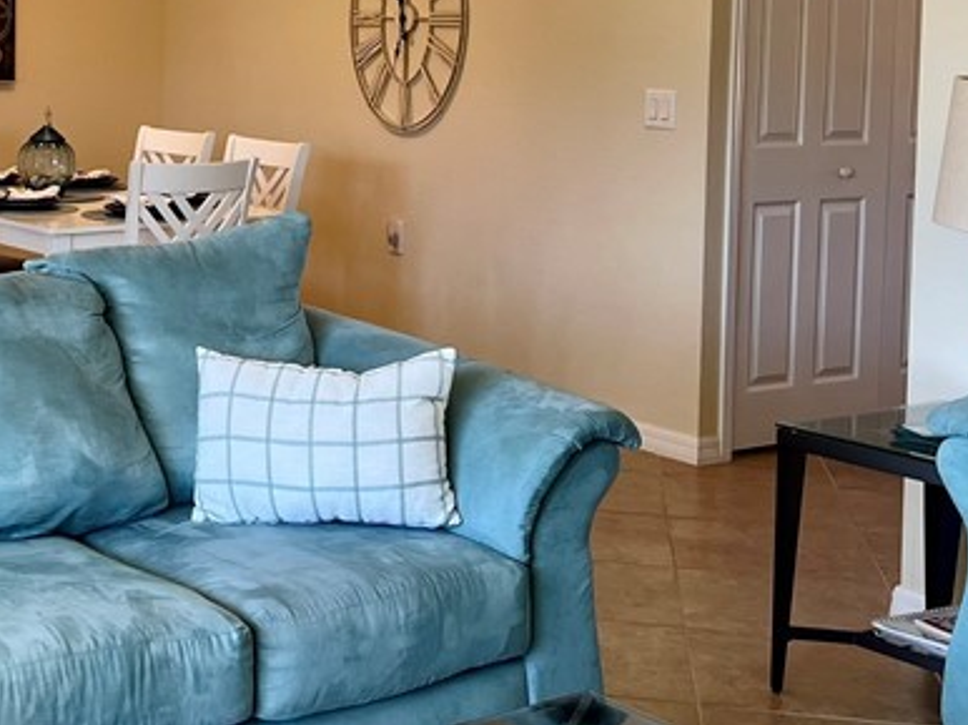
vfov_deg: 21.0
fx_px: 1928
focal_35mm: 69
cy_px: 125
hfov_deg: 27.1
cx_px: 75
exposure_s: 1/120
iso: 80
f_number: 1.5
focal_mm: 5.7
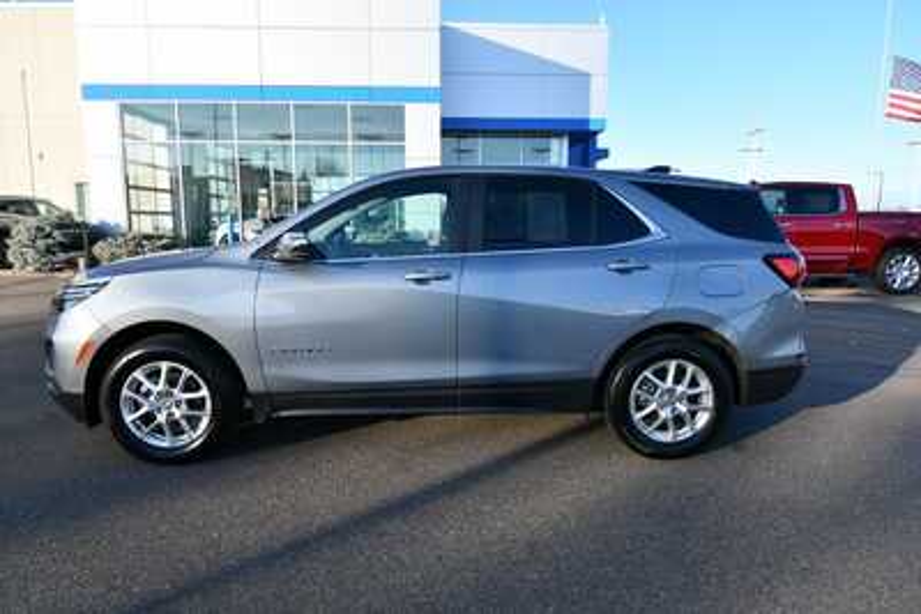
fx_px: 563
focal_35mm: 22
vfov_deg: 57.3
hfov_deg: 78.6
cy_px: 307
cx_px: 460
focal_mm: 15
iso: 200
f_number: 8
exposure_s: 1/250
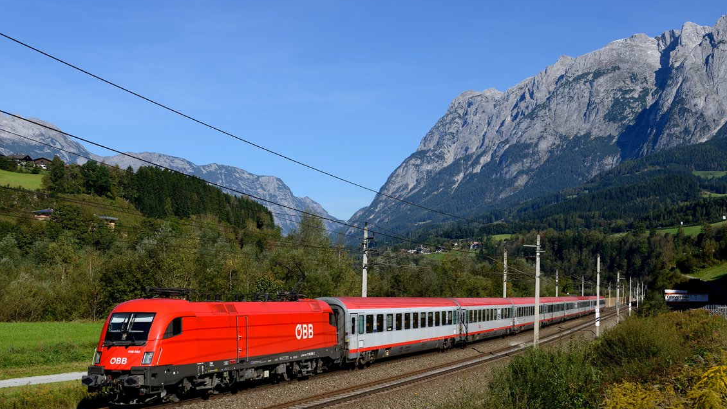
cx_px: 375
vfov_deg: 24.4
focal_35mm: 49
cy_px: 218
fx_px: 945
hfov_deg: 42.1
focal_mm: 44
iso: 200
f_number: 6.3
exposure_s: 1/1600
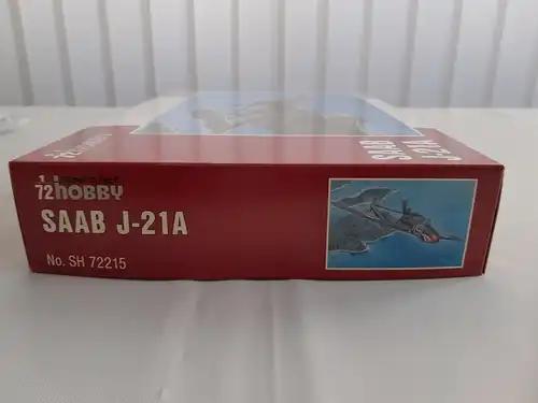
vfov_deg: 53.1
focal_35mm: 26
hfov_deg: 67.3
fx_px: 404
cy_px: 202
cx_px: 269
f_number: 1.8
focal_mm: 4
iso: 50
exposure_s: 1/120
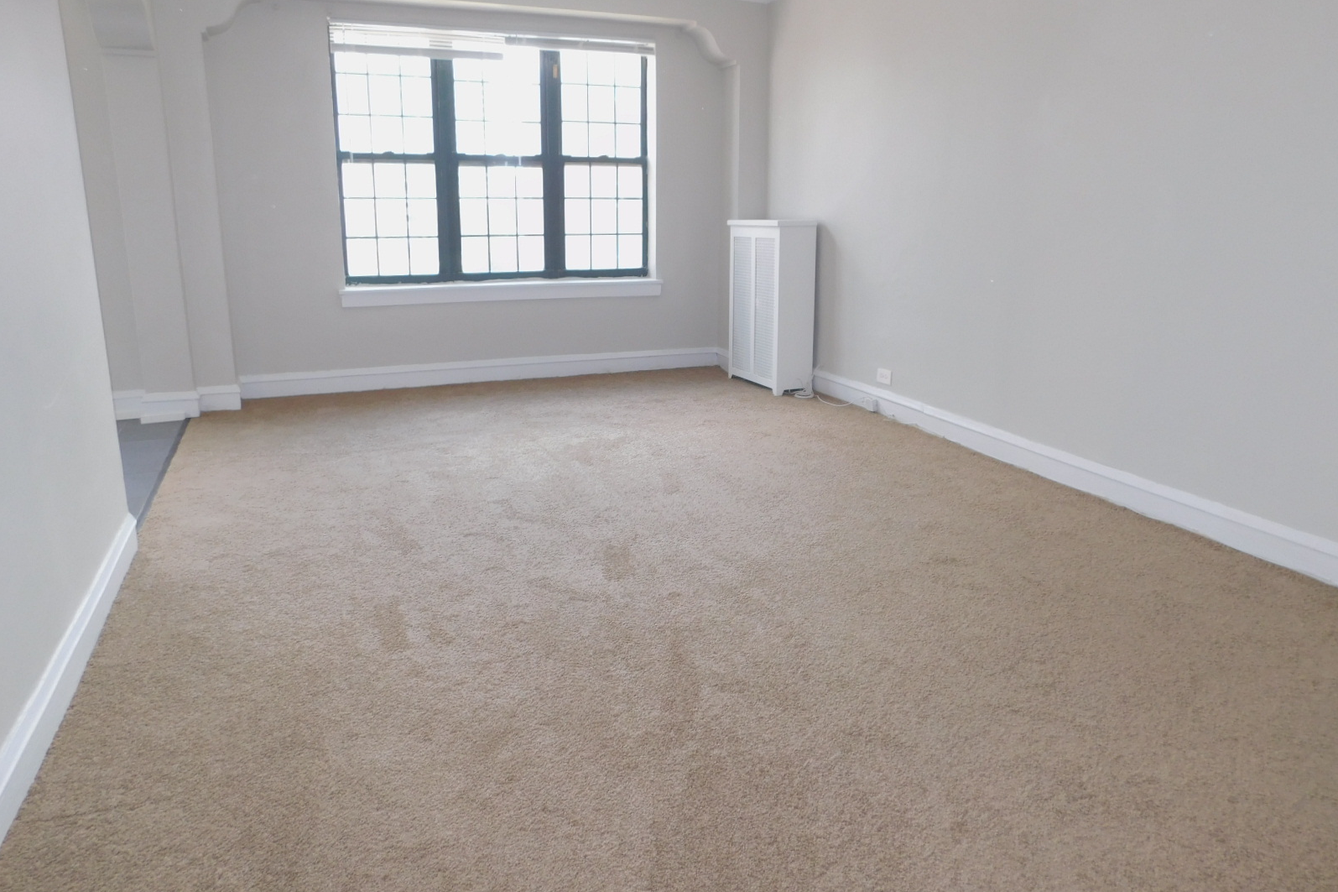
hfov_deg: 73.7
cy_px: 404
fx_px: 892
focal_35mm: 24
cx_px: 668
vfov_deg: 53.0
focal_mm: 4
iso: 125
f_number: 3
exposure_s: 1/40
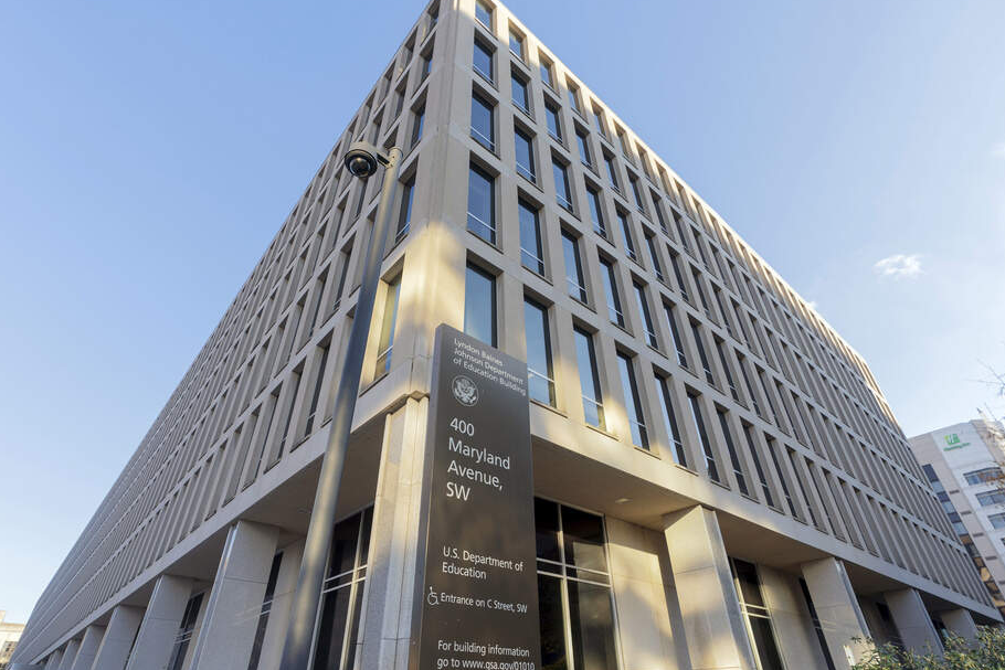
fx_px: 503
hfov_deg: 90.0
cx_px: 491
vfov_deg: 67.4
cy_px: 352
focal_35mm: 18
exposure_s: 1/160
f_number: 5.6
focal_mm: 16
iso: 100
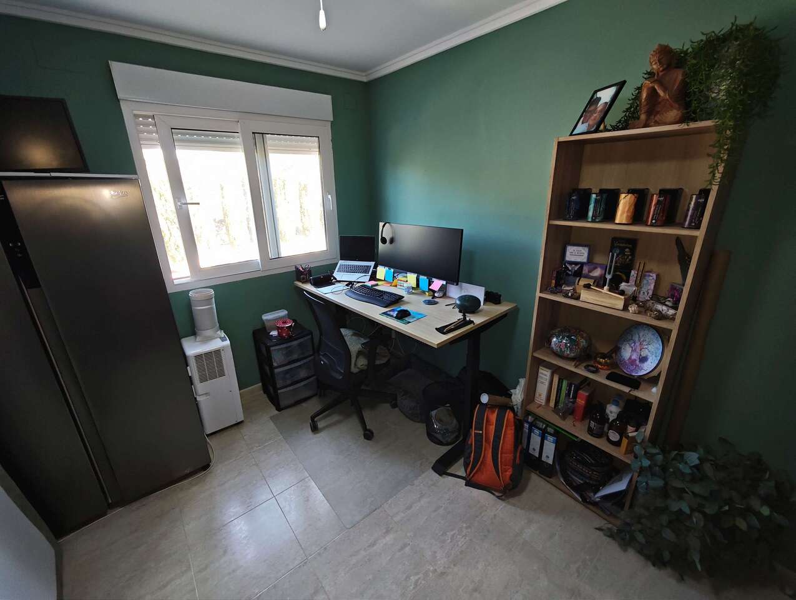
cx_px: 398
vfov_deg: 85.8
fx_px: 322
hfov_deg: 102.0
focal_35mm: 14
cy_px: 300
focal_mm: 2.16
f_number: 2.2
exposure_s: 1/60
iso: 400
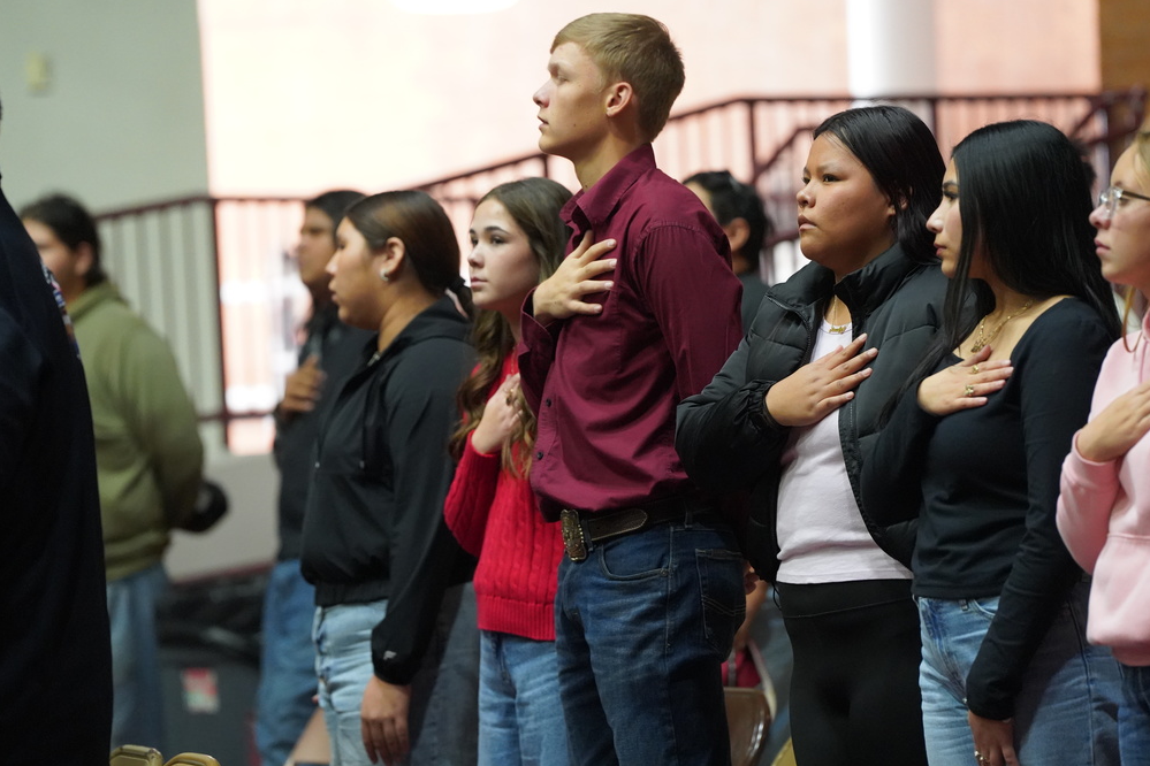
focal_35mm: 205
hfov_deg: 10.0
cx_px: 585
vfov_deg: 6.7
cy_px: 379
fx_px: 6548
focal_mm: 200
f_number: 4
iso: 8000
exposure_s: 1/250
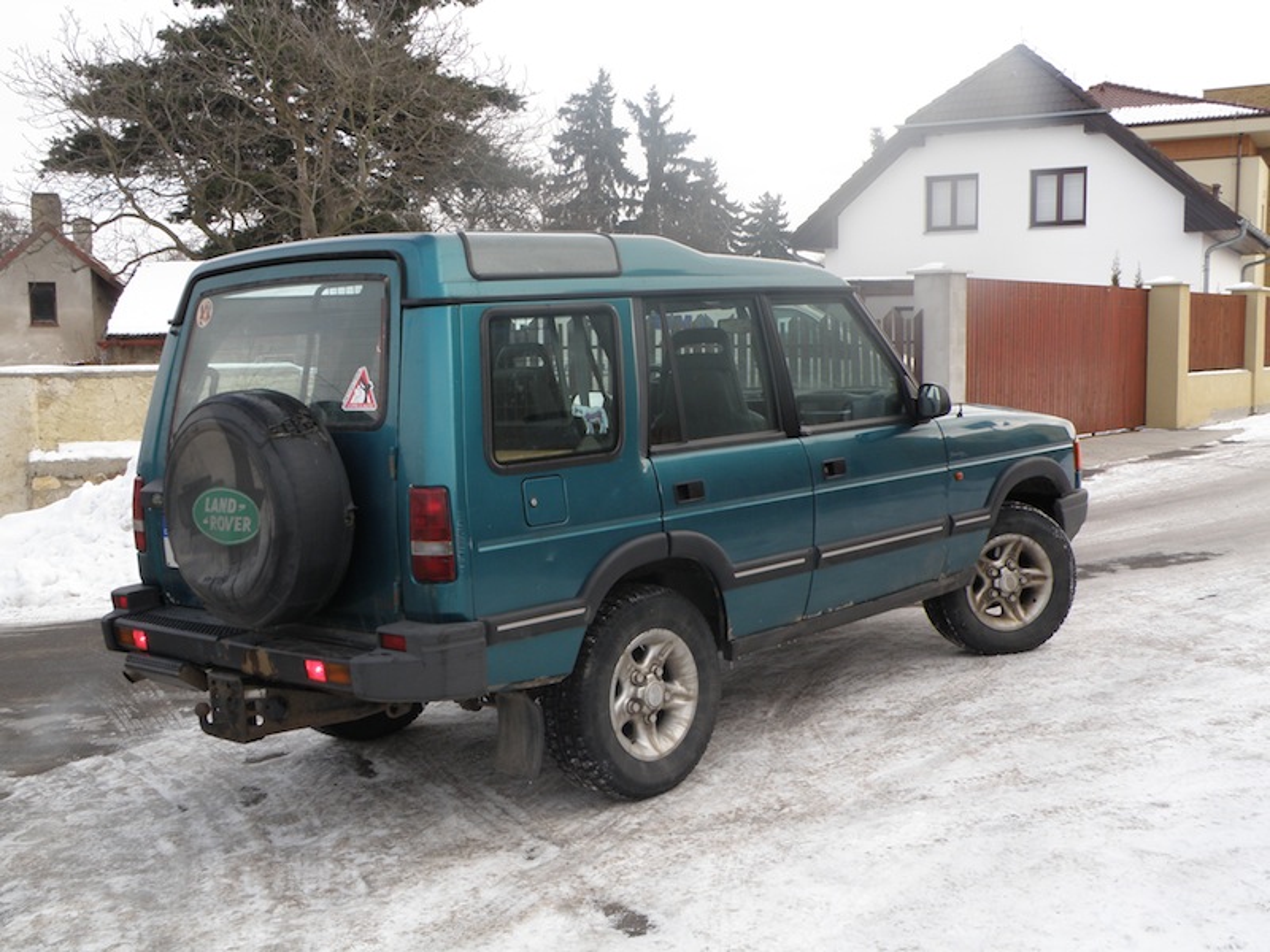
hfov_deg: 43.9
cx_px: 635
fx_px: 1578
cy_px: 476
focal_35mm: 43
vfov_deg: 33.6
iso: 64
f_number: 5.6
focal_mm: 7.68
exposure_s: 1/100
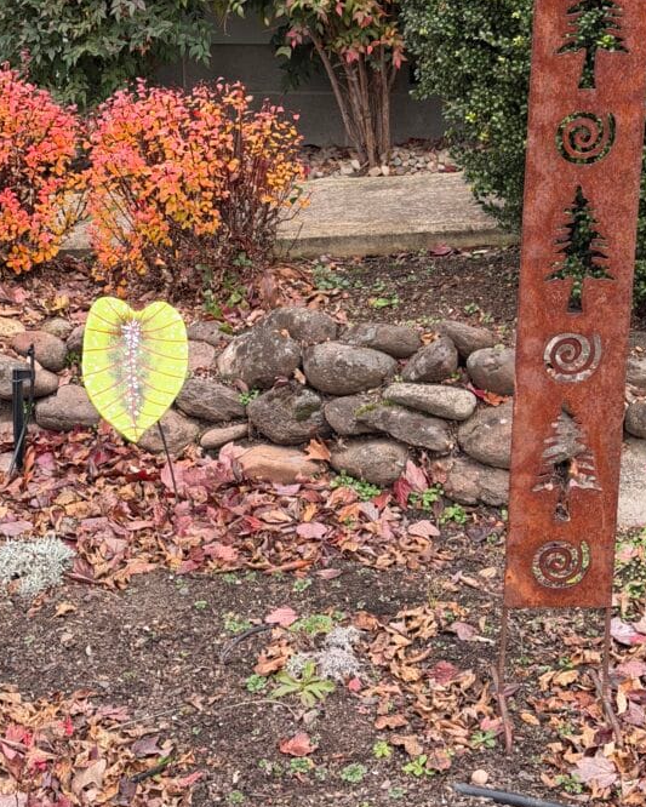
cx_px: 368
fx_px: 1720
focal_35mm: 72
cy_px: 250
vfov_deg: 26.2
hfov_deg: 21.3
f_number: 1.78
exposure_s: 1/121
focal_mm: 6.76
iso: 80
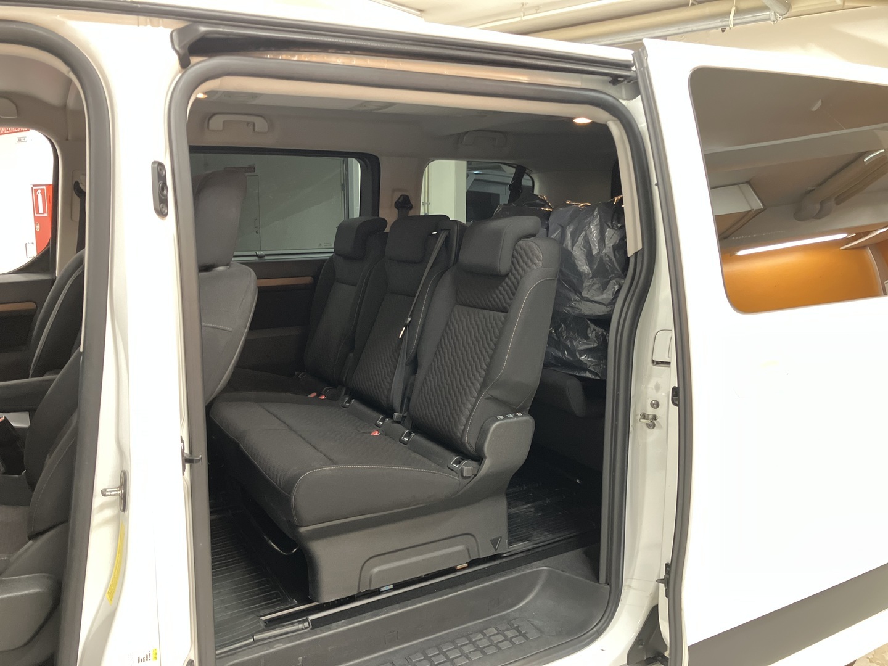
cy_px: 333
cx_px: 444
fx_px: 718
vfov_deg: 49.7
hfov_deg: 63.4
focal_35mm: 28
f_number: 1.8
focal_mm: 3.99
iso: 640
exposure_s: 1/20
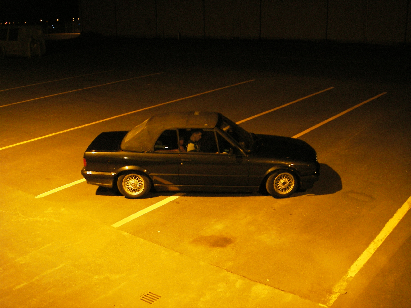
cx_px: 206
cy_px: 154
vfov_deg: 37.7
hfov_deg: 49.0
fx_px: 451
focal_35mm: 38
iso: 200
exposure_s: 1/4
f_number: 3.3
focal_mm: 6.3
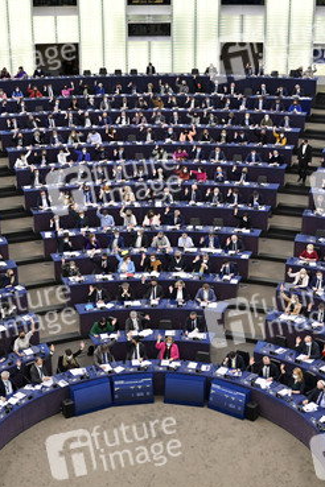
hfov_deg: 34.2
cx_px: 153
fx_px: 528
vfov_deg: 49.5
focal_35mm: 39
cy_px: 251
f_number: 4
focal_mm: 36
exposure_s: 1/320
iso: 1250
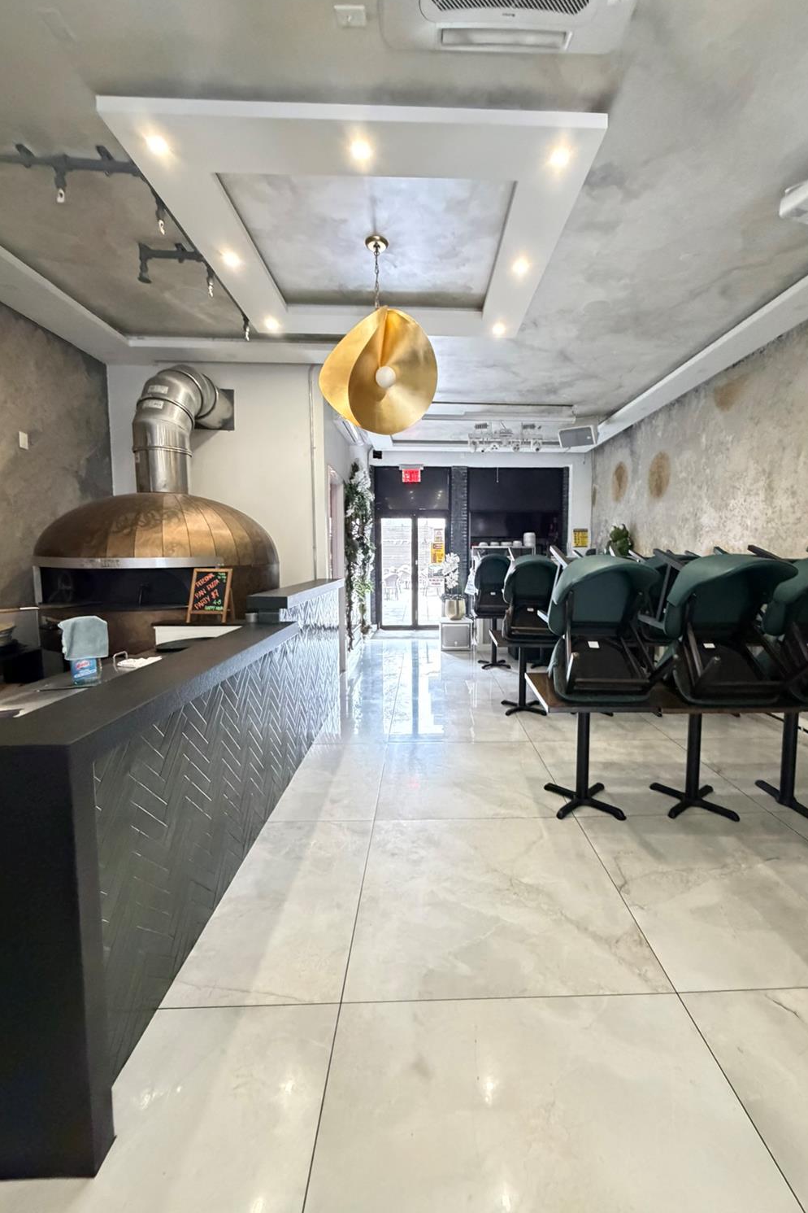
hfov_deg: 77.1
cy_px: 601
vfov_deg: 100.4
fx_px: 505
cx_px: 441
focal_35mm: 15
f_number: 2.2
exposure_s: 1/60
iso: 1250
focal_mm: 2.22
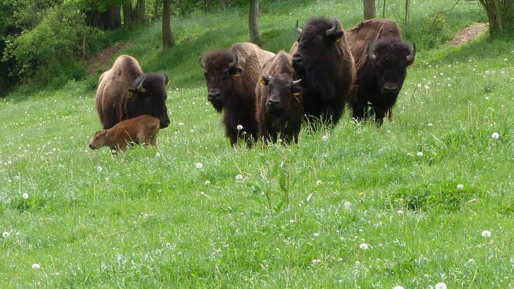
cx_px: 148
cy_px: 77
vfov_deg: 6.1
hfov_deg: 10.8
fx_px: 2713
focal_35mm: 199
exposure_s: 1/250
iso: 80
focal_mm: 20.1
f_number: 4
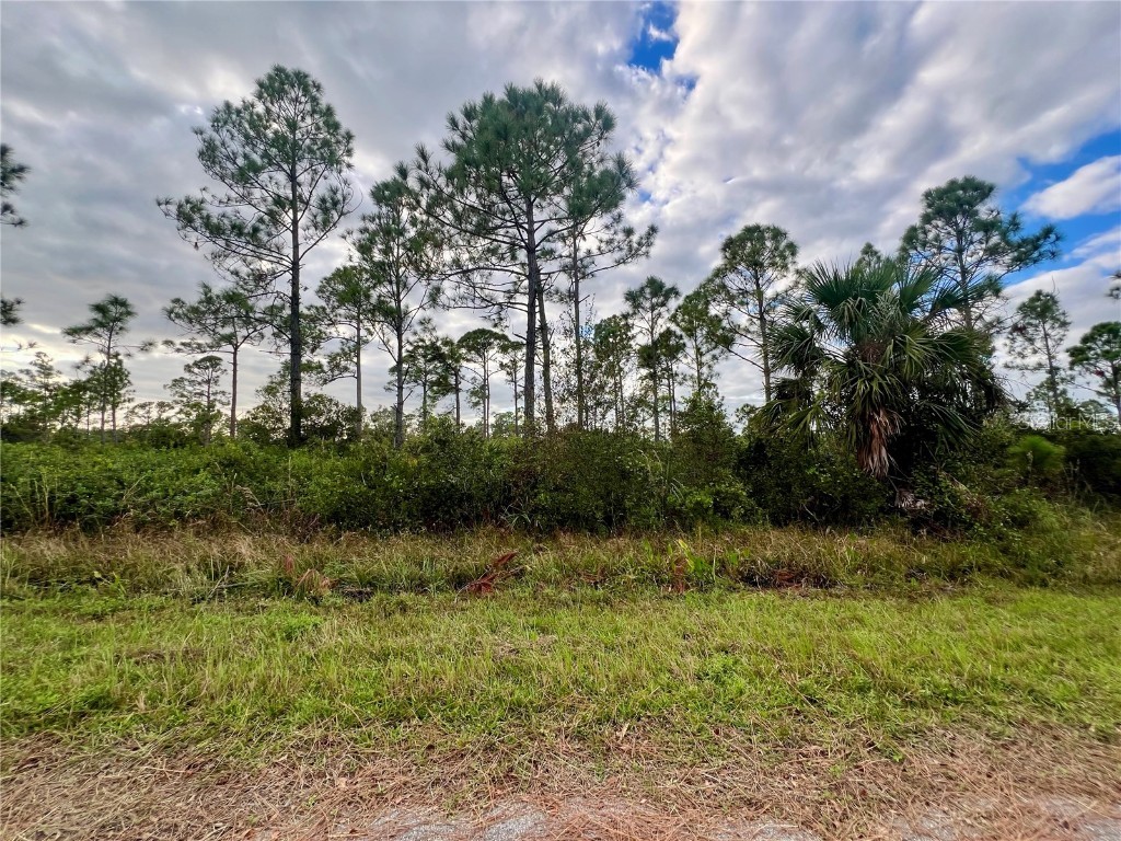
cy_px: 420
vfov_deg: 89.9
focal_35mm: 13
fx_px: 421
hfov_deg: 106.2
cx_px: 560
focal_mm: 1.57
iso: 32
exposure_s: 1/523
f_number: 1.8
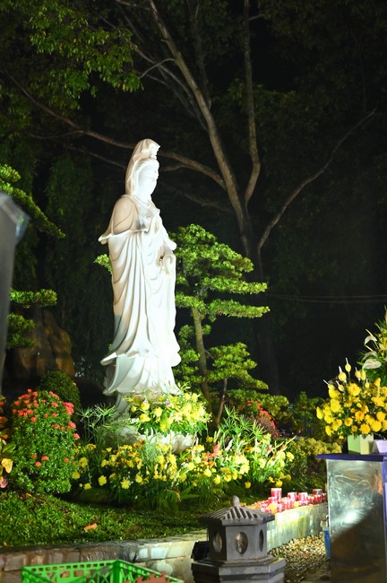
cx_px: 194
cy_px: 292
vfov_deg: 39.6
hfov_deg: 26.9
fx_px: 808
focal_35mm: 50
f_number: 2.8
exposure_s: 1/80
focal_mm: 50
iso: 800
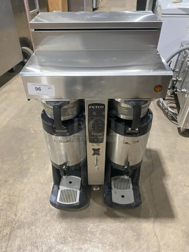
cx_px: 94
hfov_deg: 53.1
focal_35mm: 26
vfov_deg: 67.3
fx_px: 189
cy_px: 126
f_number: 1.8
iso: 400
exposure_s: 1/60
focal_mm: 4.25
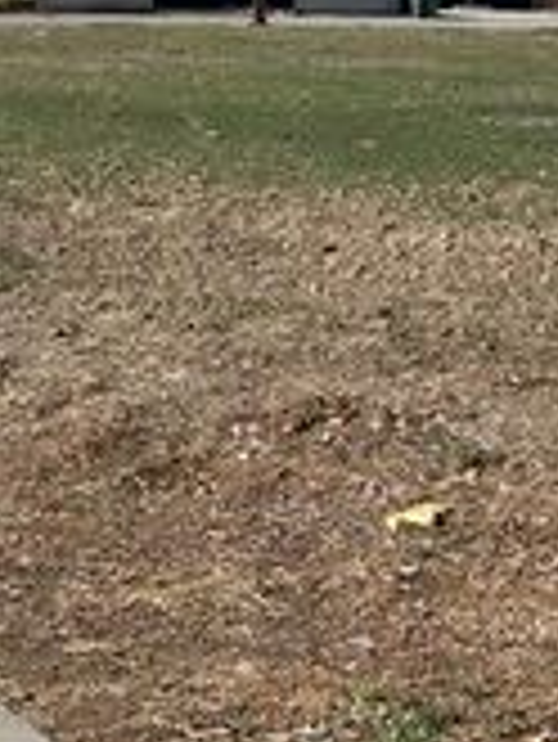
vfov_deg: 18.7
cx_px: 900
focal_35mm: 105
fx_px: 2254
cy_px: 358
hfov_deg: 13.1
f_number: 1.5
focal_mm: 5.7
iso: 50
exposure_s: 1/5319
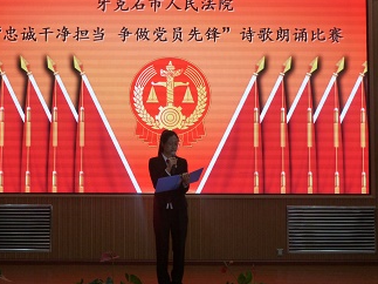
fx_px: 568
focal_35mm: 52
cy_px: 141
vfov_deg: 28.0
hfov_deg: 36.8
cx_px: 165
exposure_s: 1/30
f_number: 4
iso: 250
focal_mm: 6.9
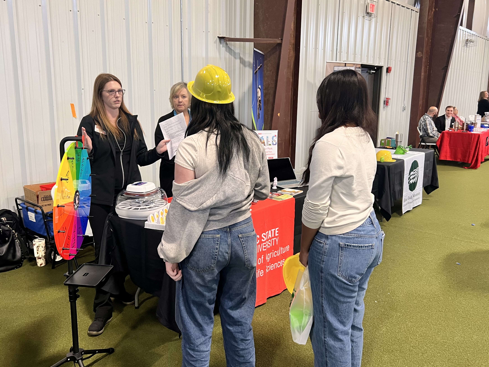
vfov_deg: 46.8
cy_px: 171
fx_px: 424
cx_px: 235
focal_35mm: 30
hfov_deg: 59.9
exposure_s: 1/77
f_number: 1.5
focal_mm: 5.7
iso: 125
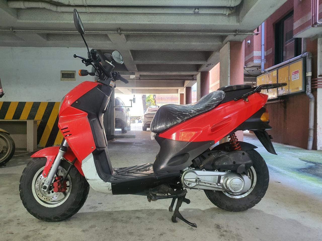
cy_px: 120
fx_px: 242
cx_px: 161
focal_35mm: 26
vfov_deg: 53.1
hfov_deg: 67.3
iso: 200
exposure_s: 1/40
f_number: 1.5
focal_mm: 4.3
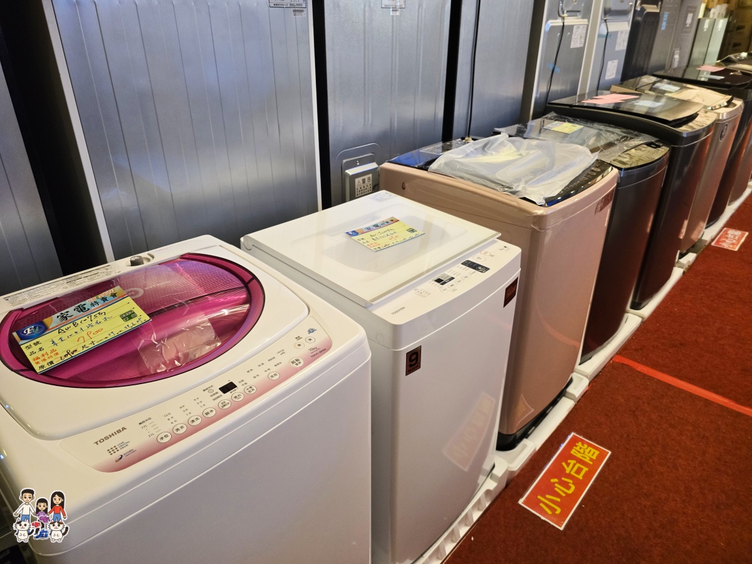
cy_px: 282
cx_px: 376
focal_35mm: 23
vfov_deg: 58.9
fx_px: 500
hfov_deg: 73.9
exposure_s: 1/120
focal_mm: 6.3
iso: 500
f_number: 1.7
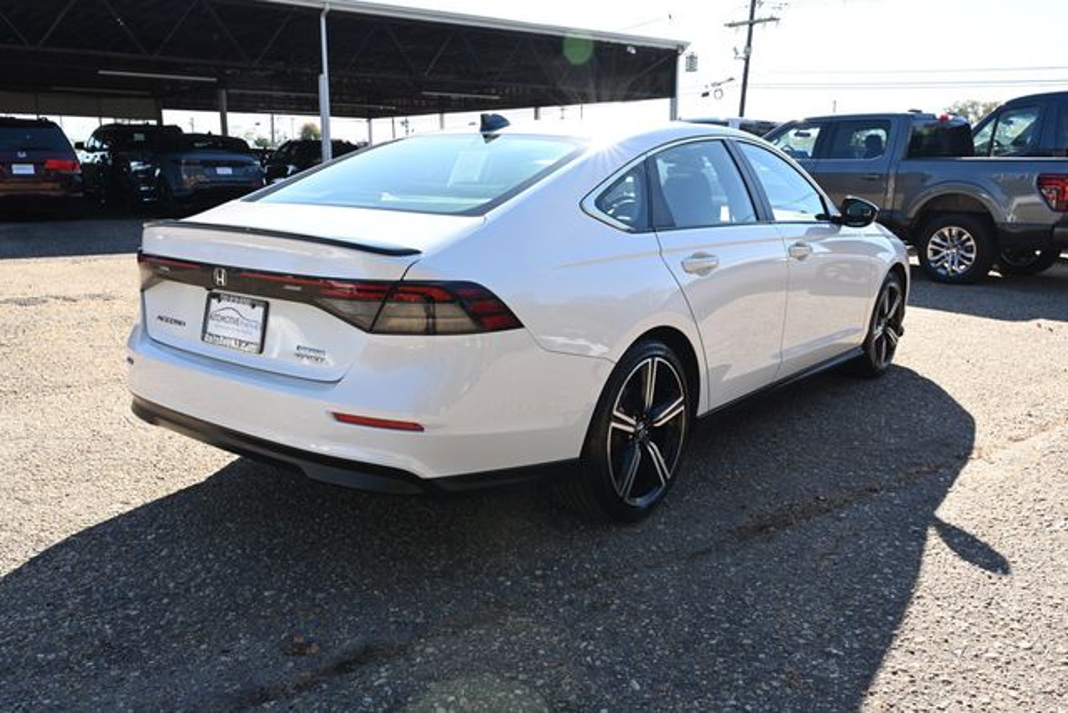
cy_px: 356
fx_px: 890
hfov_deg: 61.9
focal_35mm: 30
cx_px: 534
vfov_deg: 43.6
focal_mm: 30
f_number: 11
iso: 200
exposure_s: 1/80
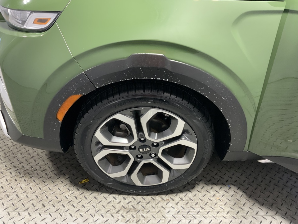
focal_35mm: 29
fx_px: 250
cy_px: 112
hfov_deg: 61.7
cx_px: 149
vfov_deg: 48.2
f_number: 1.8
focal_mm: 3
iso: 125
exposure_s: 1/60
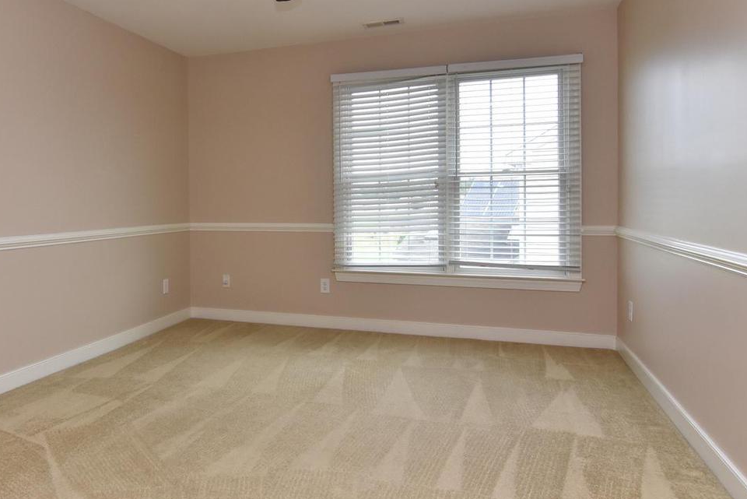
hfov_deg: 65.3
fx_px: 560
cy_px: 211
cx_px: 240
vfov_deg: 47.8
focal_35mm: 27
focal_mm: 12
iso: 800
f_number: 10
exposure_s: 1/100
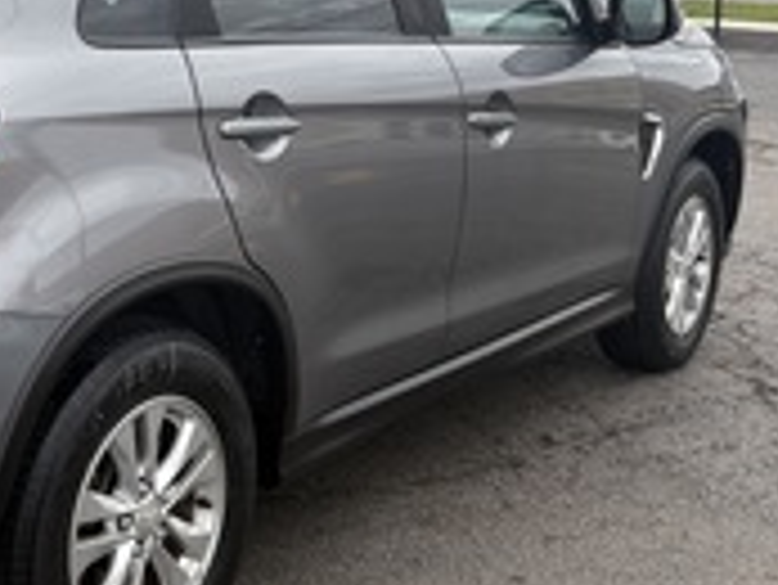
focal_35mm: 63
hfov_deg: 29.6
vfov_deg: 23.2
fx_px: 1417
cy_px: 173
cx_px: 94
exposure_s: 1/820
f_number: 1.6
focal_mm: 5.96
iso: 50
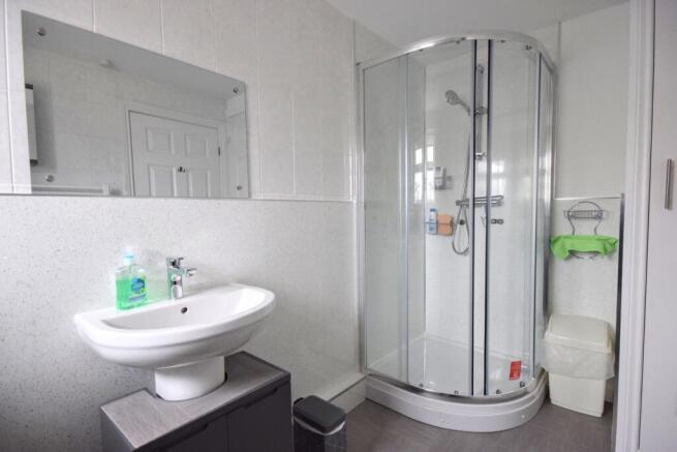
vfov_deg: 69.7
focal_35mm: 17
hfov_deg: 92.4
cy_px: 226
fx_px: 324
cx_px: 338
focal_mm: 11.5
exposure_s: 1/20
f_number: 8
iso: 1600
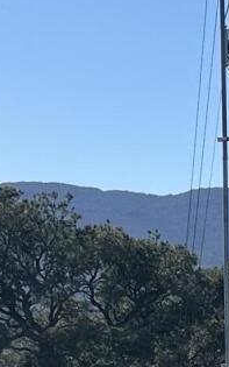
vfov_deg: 11.9
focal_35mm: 175
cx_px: 594
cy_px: 302
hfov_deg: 7.0
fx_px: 1747
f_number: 1.6
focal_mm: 5.1
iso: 50
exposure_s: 1/4149
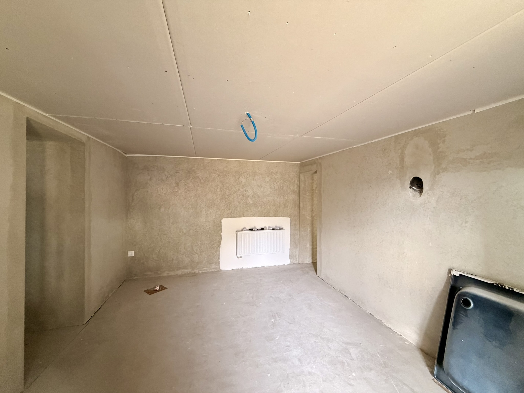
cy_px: 196
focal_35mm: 14
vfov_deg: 85.7
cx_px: 262
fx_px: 212
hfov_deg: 102.1
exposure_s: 1/60
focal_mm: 2.22
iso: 500
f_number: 2.2
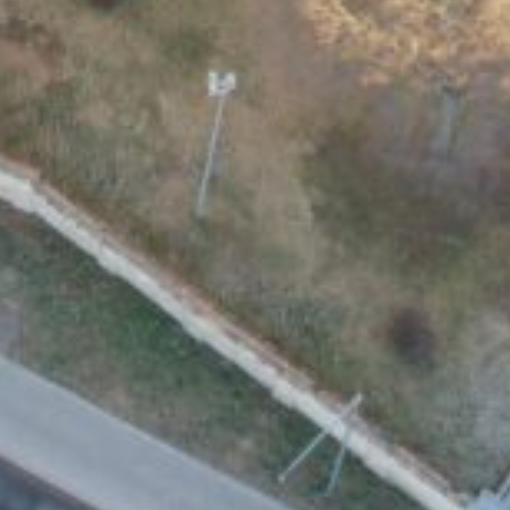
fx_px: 2067
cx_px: 23
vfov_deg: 12.3
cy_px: -545
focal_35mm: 124
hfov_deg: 13.9
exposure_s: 1/240
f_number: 2.8
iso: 110
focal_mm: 8.38
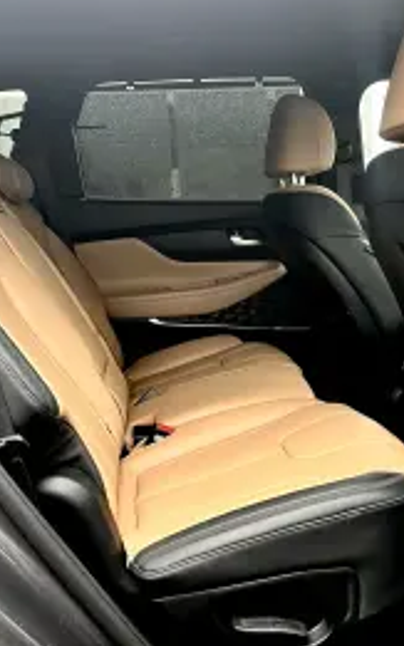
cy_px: 314
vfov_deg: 51.5
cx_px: 228
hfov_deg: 33.5
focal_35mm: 38
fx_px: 670
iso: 250
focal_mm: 5.1
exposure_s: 1/60
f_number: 1.6
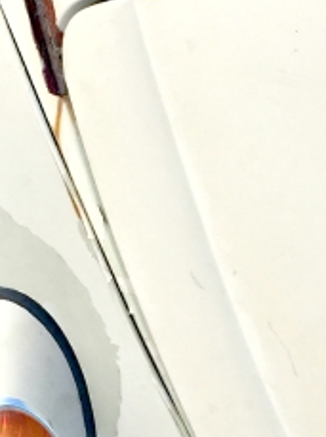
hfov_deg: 13.7
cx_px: 183
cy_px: 371
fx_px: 1360
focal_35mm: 108
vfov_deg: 18.0
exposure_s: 1/824
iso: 32
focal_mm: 4.15
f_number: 2.2
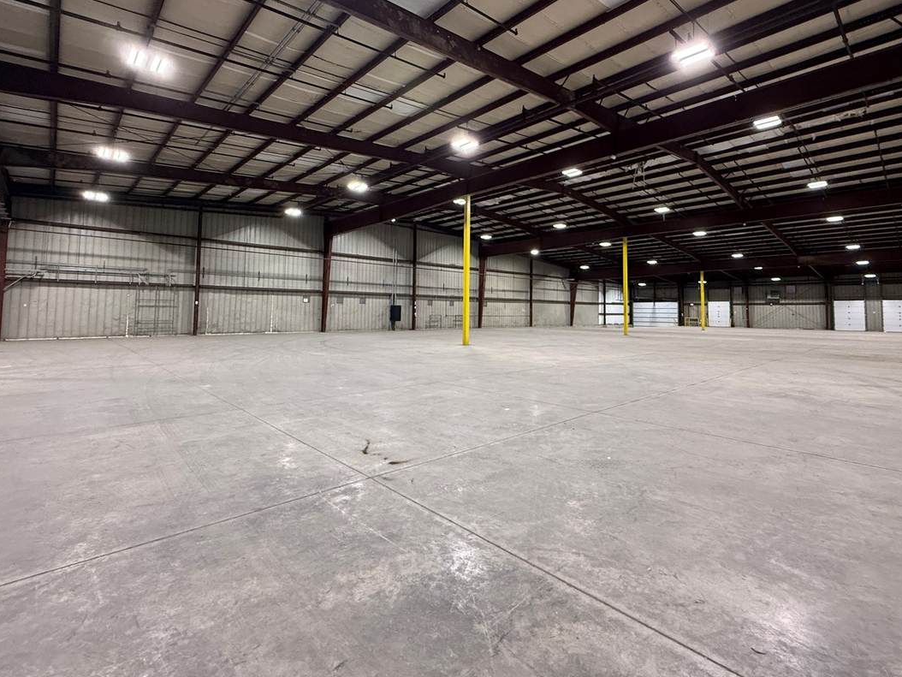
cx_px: 475
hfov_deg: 90.9
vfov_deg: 74.3
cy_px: 287
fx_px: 443
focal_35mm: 17
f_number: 2.2
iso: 500
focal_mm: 2.22
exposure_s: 1/60
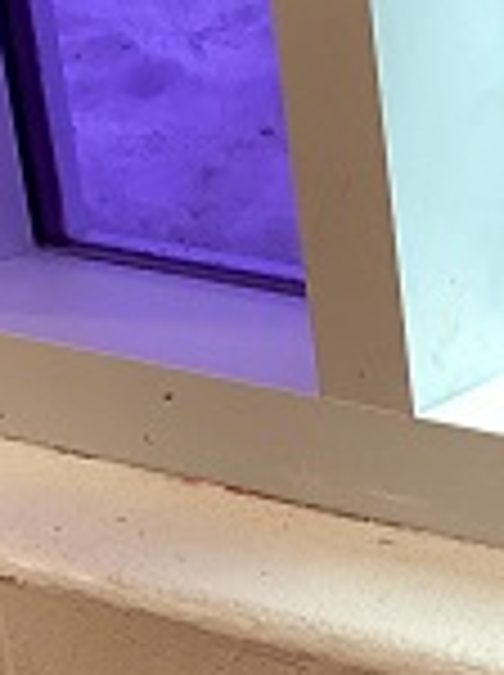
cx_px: 801
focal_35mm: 138
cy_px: 940
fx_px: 2687
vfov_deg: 13.6
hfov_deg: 10.3
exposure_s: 1/60
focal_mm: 3.3
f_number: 2.4
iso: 160
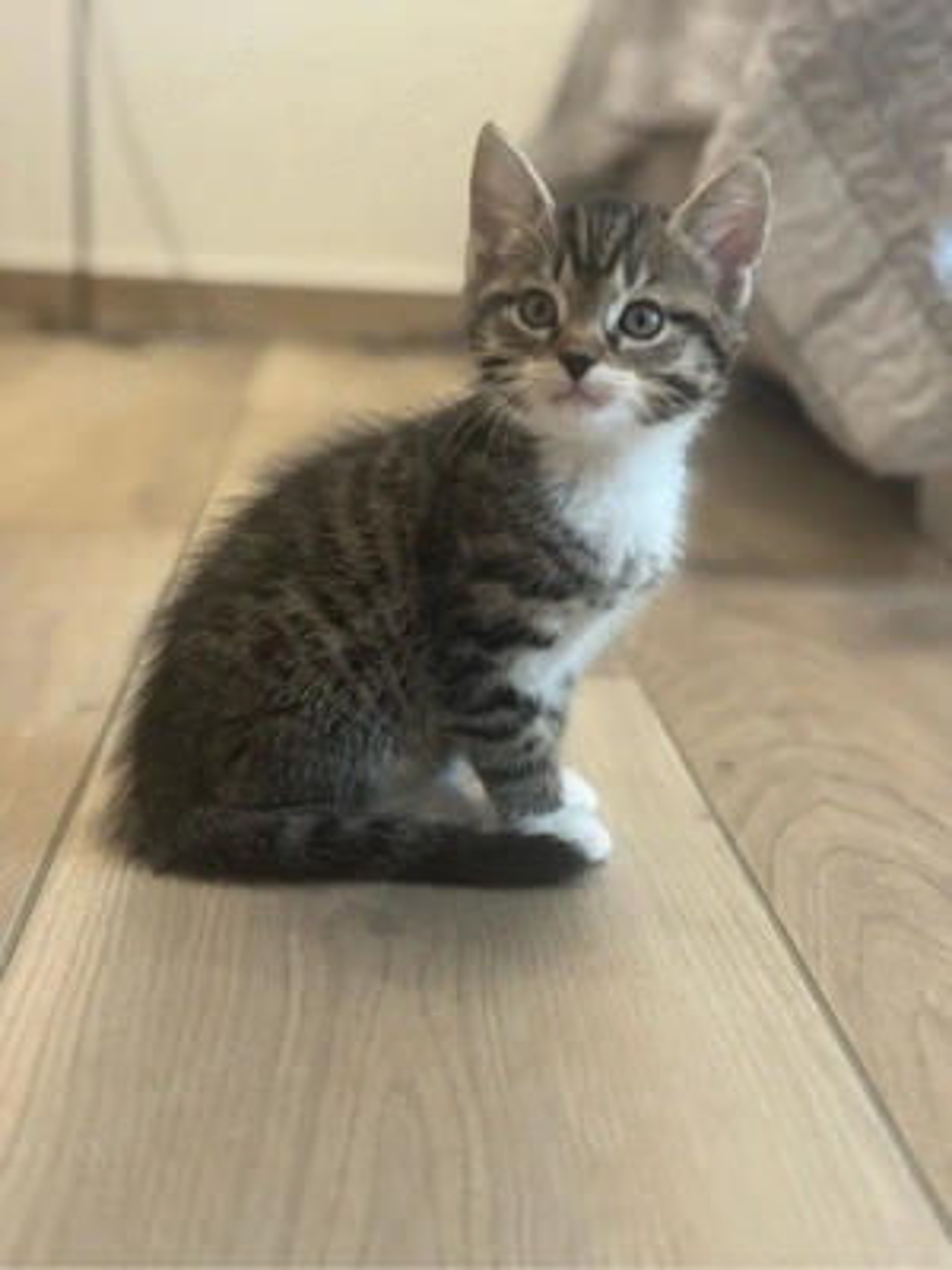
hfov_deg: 30.3
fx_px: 1760
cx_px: 476
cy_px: 635
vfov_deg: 39.7
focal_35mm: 48
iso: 160
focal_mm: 6.76
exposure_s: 1/50
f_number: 1.78
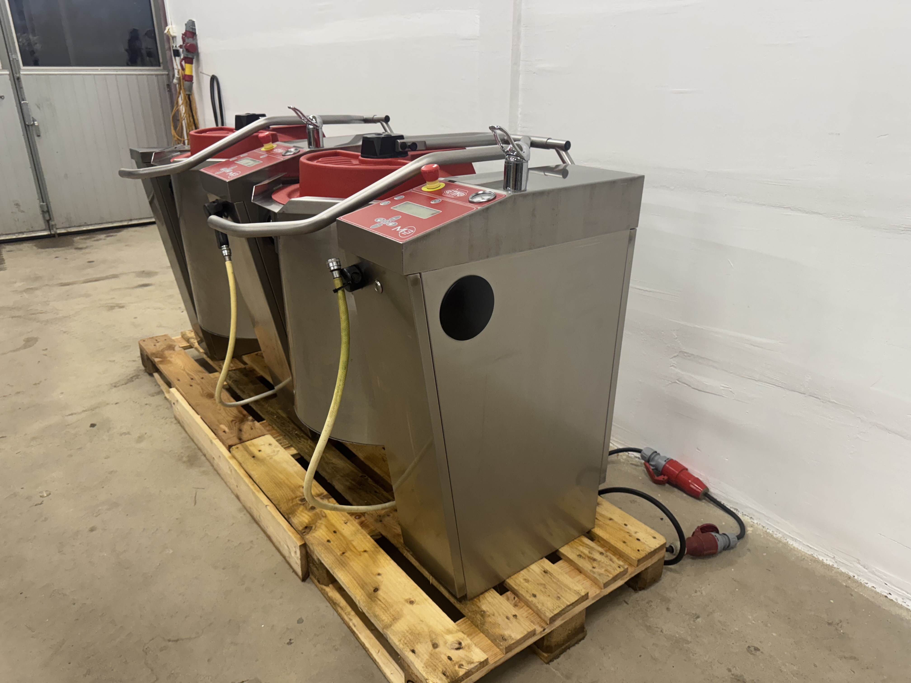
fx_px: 632
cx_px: 456
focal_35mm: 24
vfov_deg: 56.8
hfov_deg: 71.6
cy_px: 342
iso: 200
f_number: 1.78
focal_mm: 6.76
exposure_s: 1/100
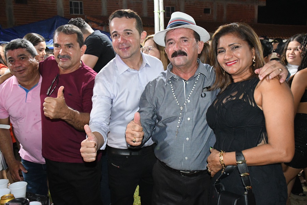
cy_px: 102
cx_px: 154
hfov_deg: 55.8
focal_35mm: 34
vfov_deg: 38.9
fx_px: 290
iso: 8000
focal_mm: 23
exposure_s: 1/60
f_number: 6.3
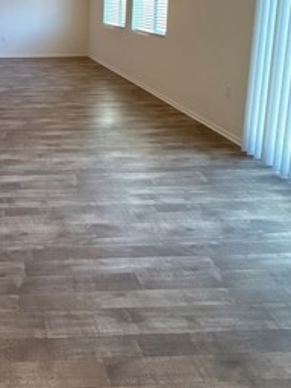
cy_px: 62
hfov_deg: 36.6
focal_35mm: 35
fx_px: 392
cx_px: 0
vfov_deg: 48.7
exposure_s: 1/120
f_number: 2.2
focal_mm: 2.22
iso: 125
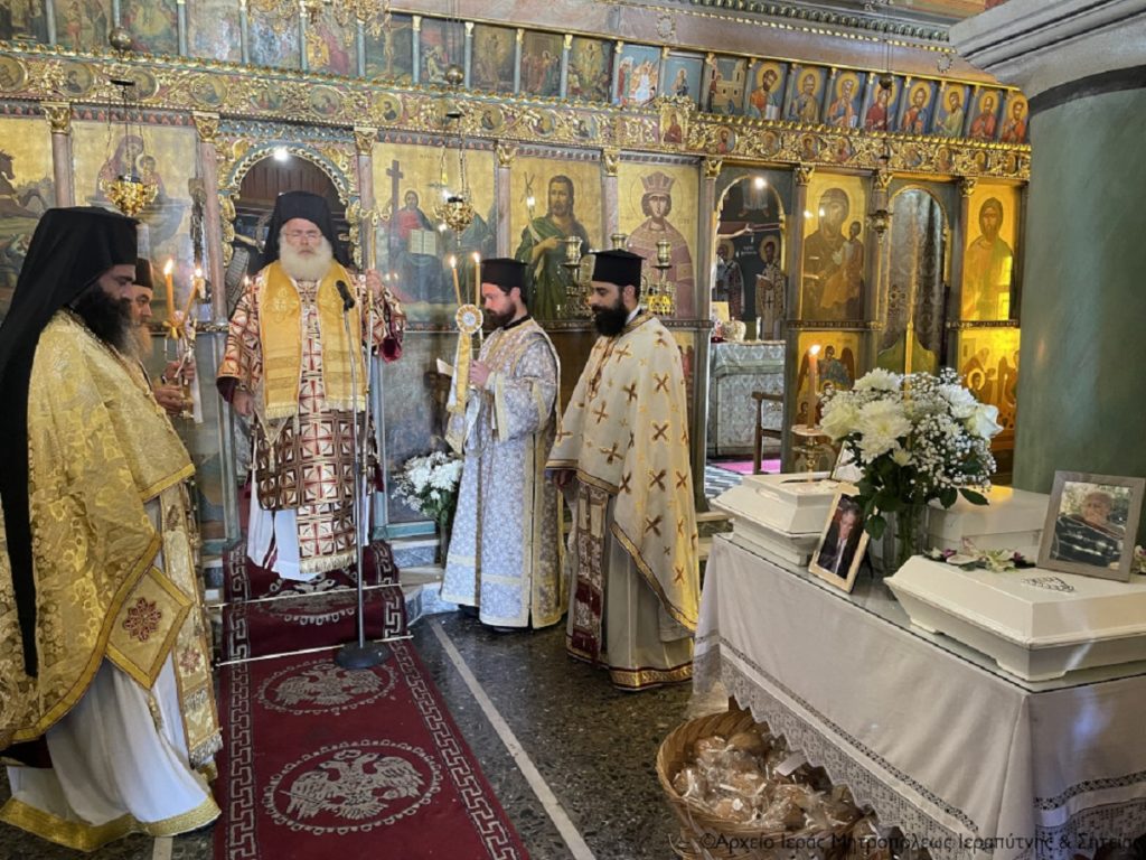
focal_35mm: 26
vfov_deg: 53.1
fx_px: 861
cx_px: 573
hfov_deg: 67.3
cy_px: 430
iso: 400
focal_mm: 5.1
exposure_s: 1/33
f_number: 1.6
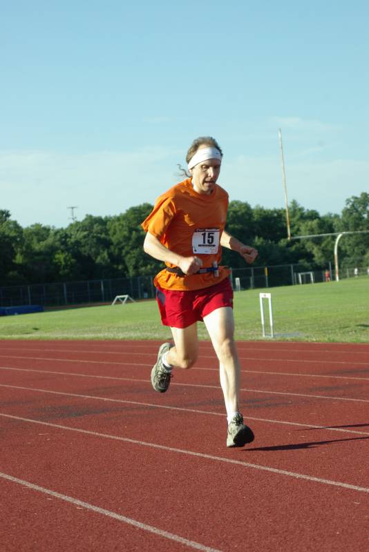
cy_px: 276
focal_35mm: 120
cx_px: 184
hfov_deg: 11.4
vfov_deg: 17.1
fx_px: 1843
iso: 200
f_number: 6.7
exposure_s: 1/350
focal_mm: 80
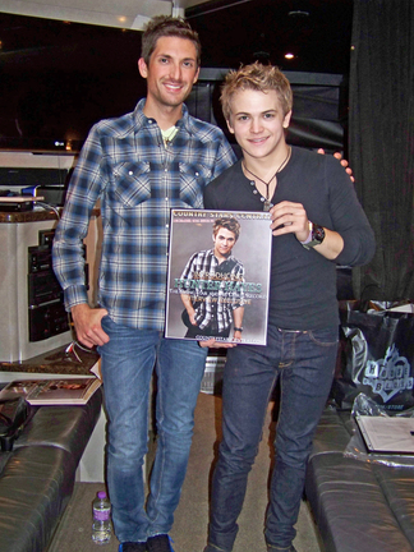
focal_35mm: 40
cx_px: 194
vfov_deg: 46.8
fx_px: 638
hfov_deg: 35.9
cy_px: 295
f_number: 2.8
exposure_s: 1/30
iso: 200
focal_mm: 5.85
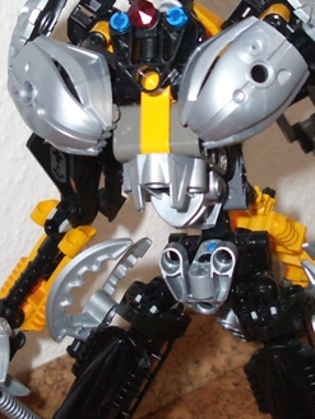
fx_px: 1031
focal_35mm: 85
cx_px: 185
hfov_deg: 17.4
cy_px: 171
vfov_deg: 23.0
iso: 200
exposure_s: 1/60
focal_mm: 5.8
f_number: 2.6
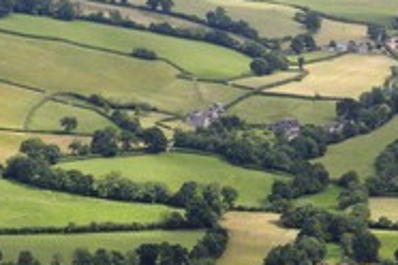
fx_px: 2620
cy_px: 96
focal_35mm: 237
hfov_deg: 8.7
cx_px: 355
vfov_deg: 5.8
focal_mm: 105
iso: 400
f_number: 7.1
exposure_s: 1/800
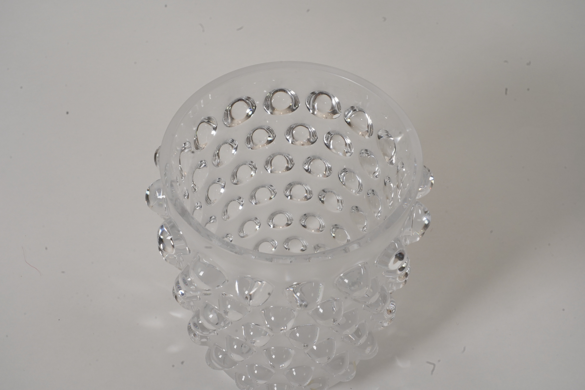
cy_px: 195
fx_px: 1137
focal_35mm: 70
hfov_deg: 28.8
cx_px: 292
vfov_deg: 19.5
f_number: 20
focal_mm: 70
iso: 1250
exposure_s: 1/125
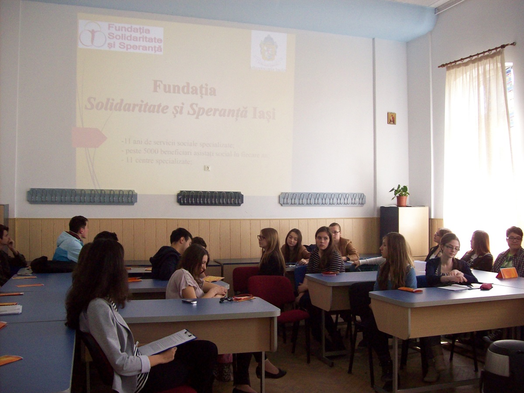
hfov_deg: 51.4
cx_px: 262
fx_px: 545
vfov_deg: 39.6
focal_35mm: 36
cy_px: 196
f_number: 2.7
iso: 200
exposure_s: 1/95.7
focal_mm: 6
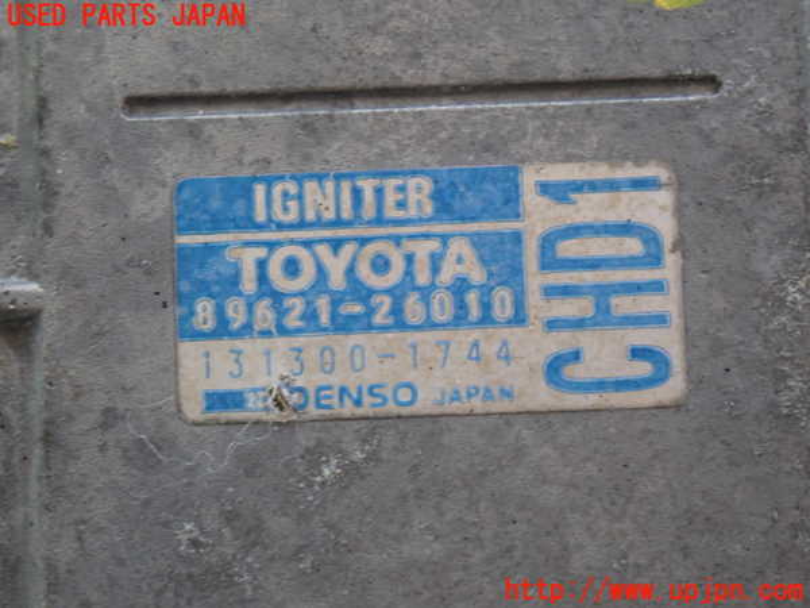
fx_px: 2340
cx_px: 405
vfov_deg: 14.8
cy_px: 304
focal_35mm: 100
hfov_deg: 19.6
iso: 800
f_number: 4.9
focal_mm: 18
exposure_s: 1/25
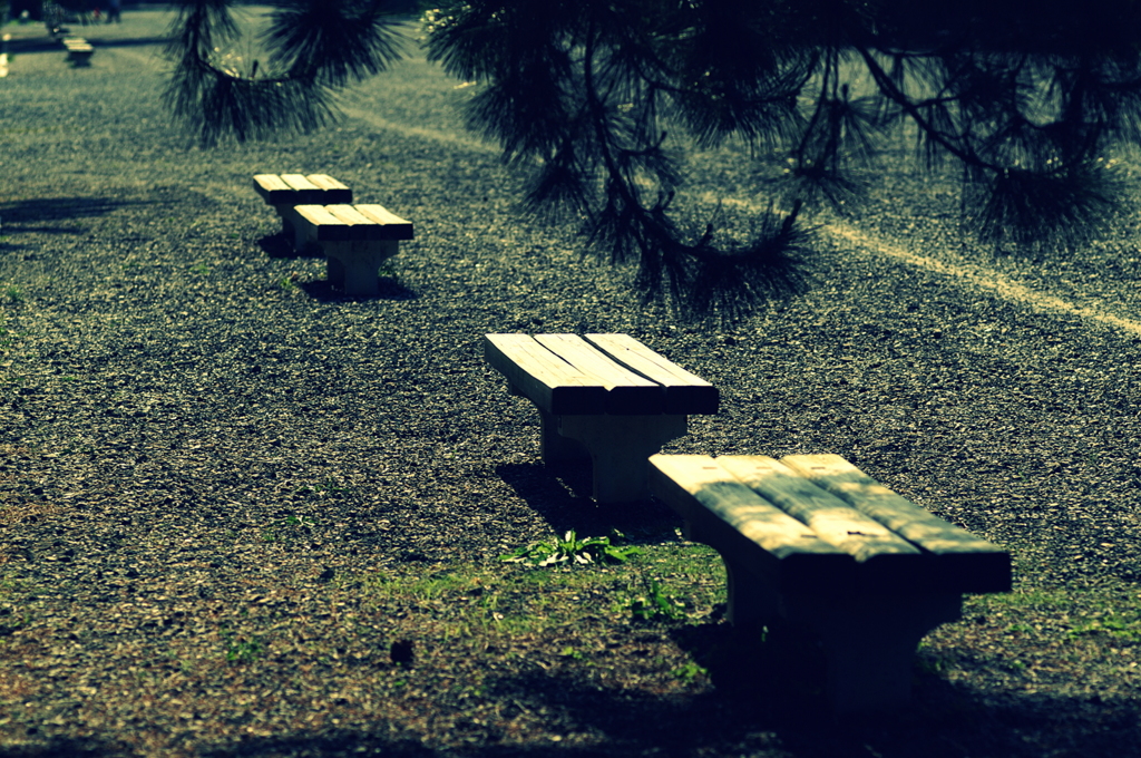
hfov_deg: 13.7
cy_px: 379
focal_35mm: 150
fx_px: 4748
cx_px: 570
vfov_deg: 9.1
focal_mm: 100
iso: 125
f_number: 4
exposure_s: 1/2000
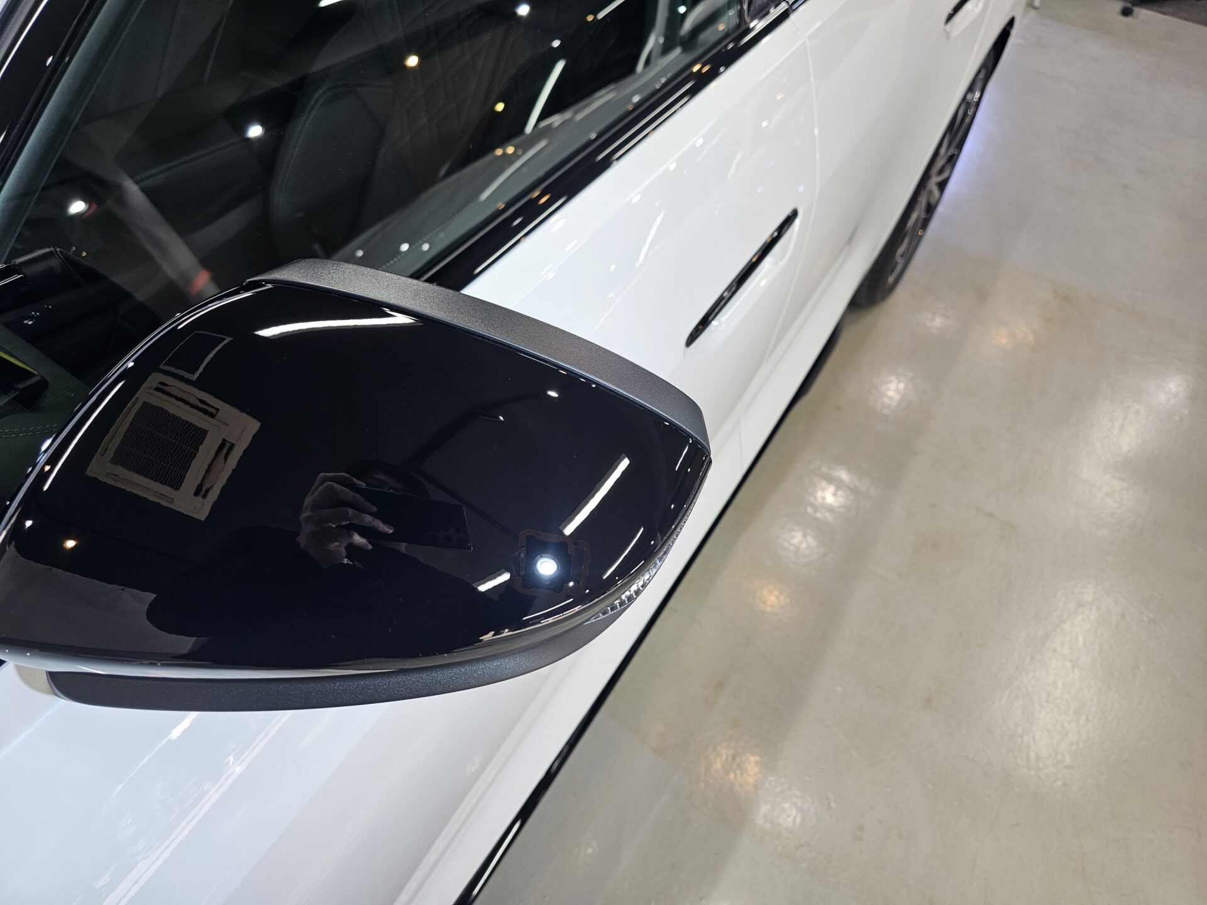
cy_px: 452
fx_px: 802
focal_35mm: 23
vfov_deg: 58.9
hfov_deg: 73.9
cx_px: 604
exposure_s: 1/64.7
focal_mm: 6.3
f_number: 1.7
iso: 50
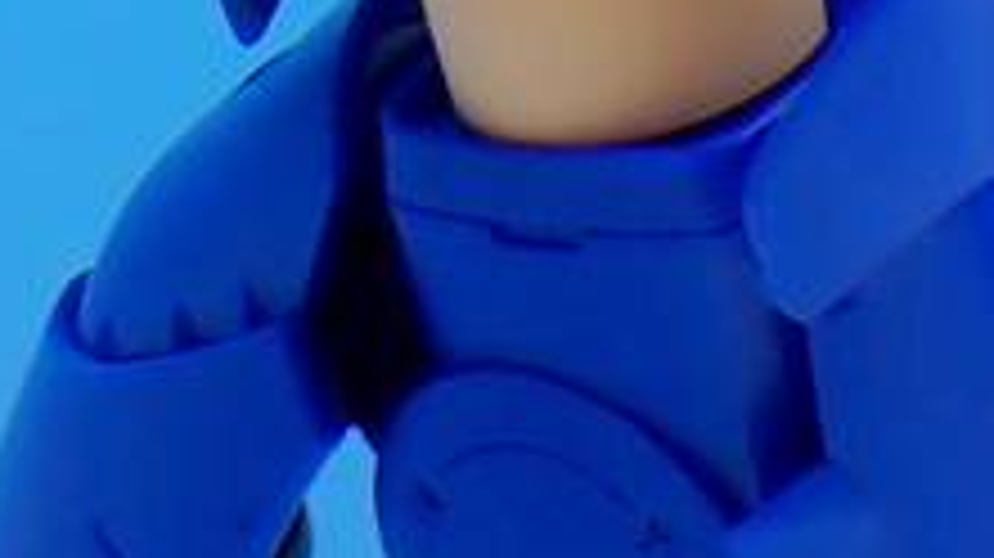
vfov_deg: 2.7
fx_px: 11695
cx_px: 238
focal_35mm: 444
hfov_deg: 4.9
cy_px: -1161
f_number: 4.5
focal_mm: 15.66
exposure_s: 1/25
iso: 100
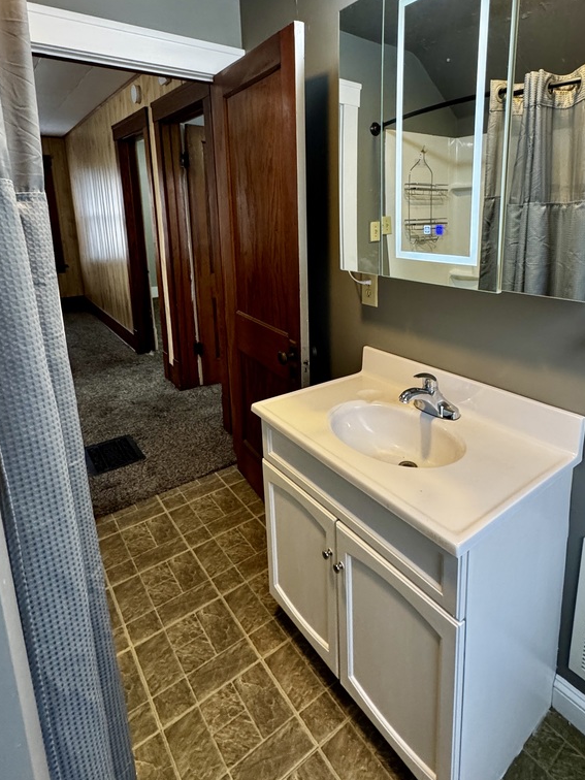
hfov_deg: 65.5
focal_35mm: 20
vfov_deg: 80.6
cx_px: 345
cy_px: 303
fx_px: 451
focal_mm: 2.22
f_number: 2.2
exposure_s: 1/60
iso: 320
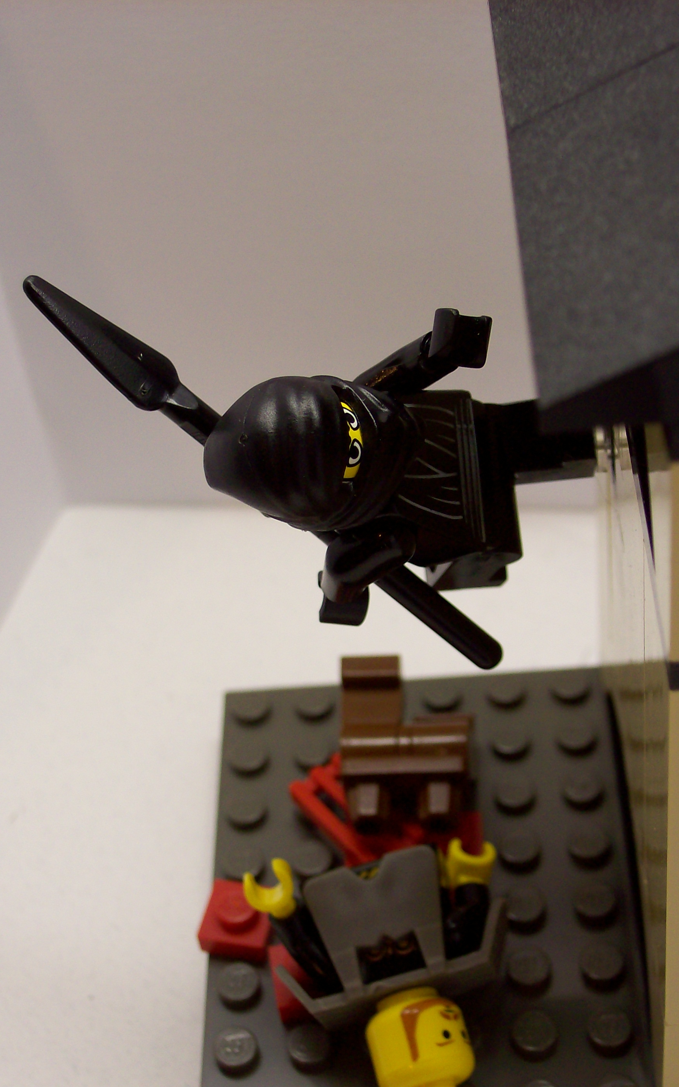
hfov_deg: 21.6
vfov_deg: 34.0
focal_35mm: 60
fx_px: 1777
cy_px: 549
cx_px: 345
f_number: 3.4
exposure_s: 1/58.3
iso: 80
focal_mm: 9.4
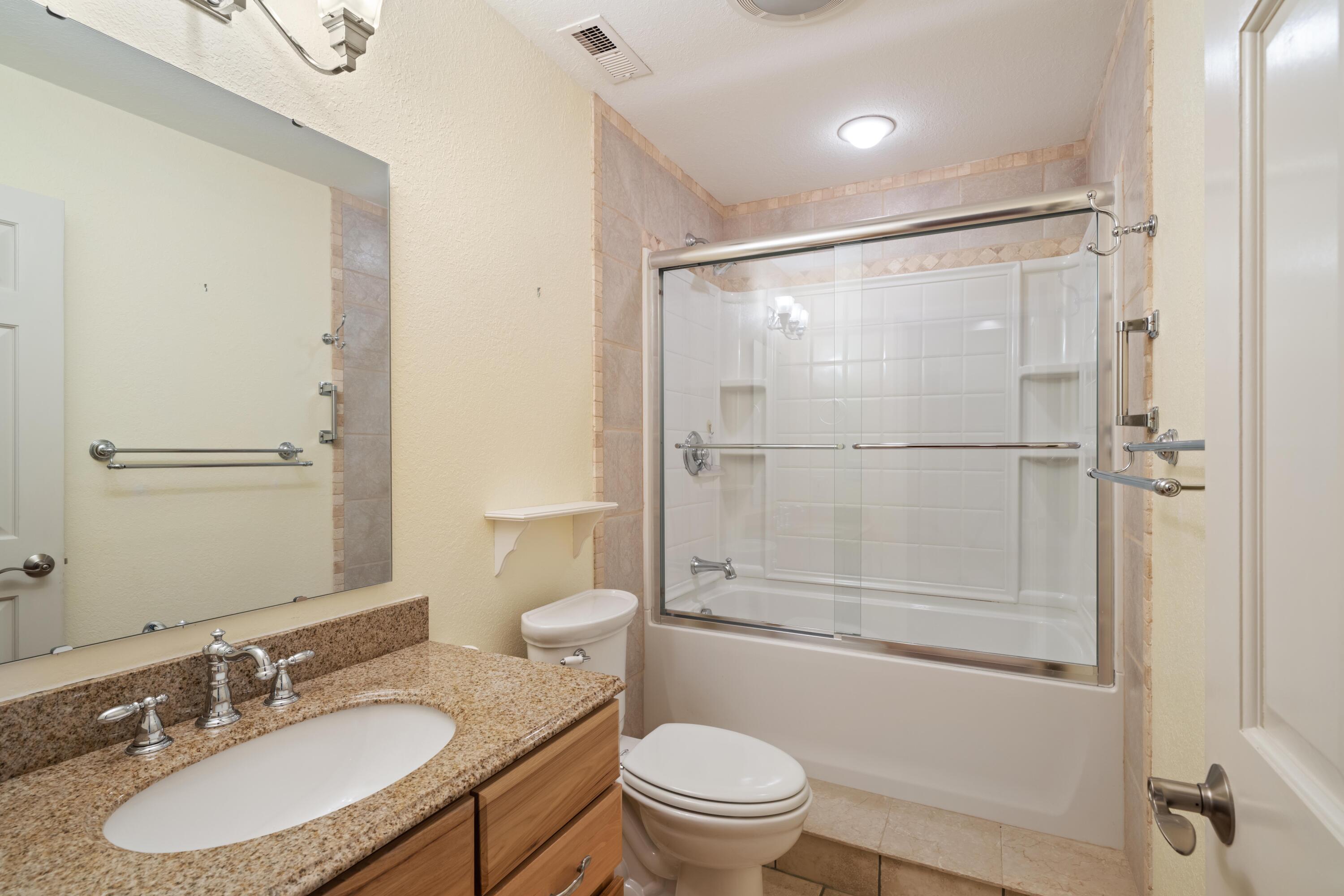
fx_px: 597
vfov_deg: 73.7
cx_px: 672
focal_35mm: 16
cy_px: 448
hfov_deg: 96.7
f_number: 9.5
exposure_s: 1/3
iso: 400
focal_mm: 16
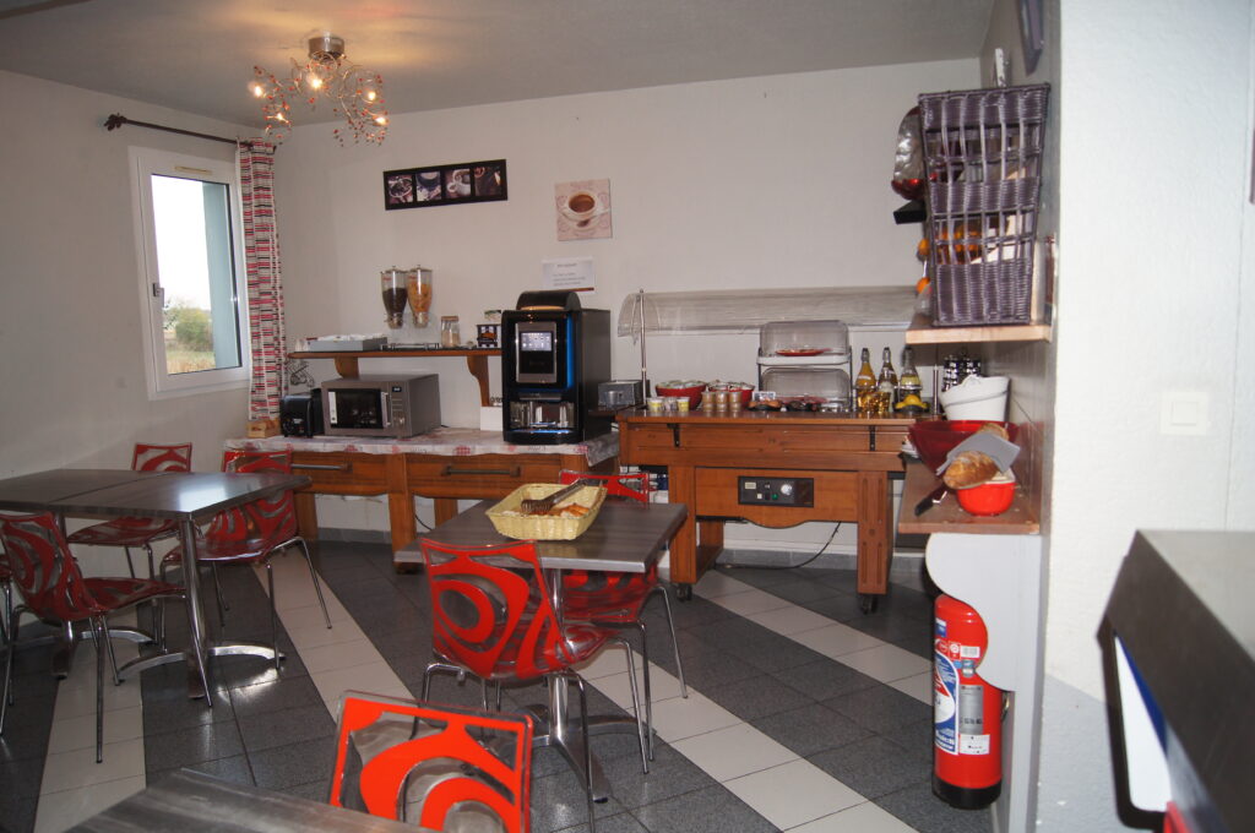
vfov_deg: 47.8
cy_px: 416
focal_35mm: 27
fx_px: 940
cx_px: 628
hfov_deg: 67.4
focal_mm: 18
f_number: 4
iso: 400
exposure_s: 1/60
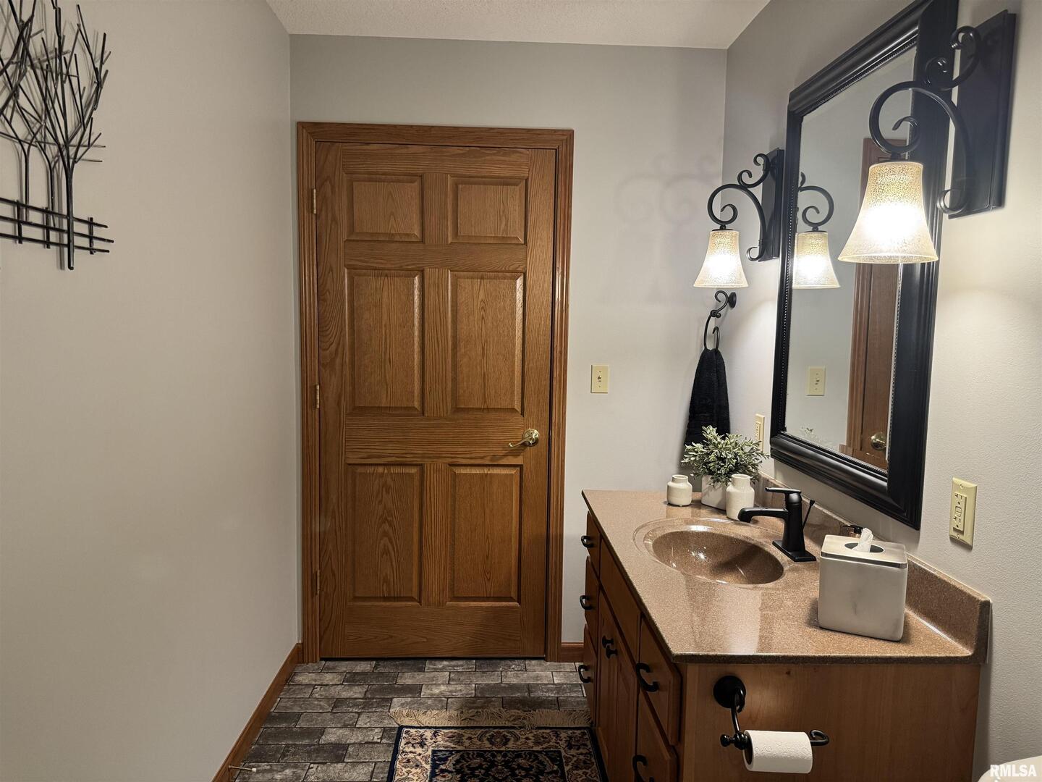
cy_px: 391
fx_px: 722
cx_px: 521
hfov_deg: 71.6
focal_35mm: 24
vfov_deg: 56.8
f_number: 1.78
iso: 320
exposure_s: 1/60
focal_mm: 6.76
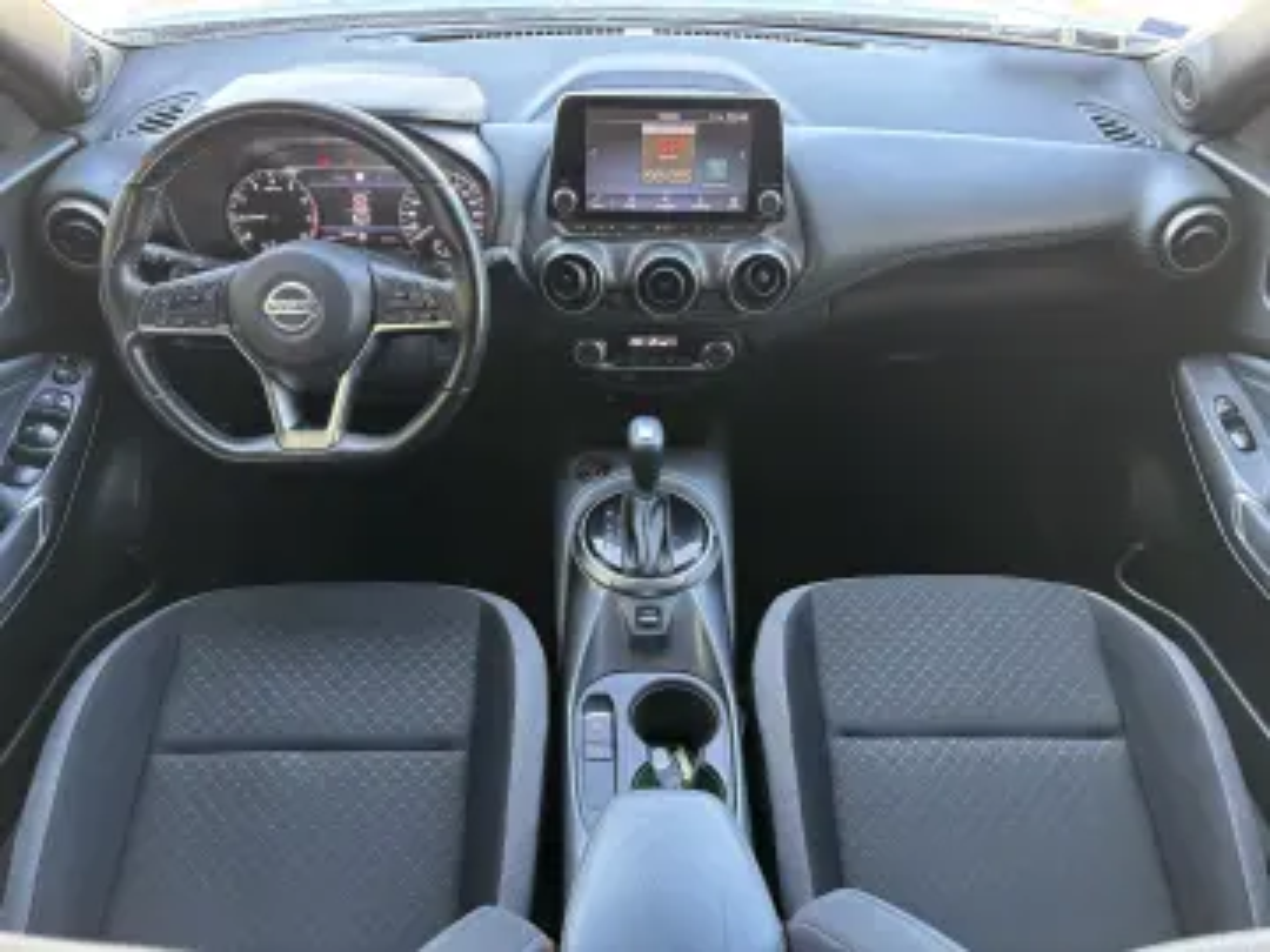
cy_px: 476
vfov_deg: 53.1
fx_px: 954
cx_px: 635
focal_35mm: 26
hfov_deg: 67.3
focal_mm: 5.96
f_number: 1.6
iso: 250
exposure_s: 1/60
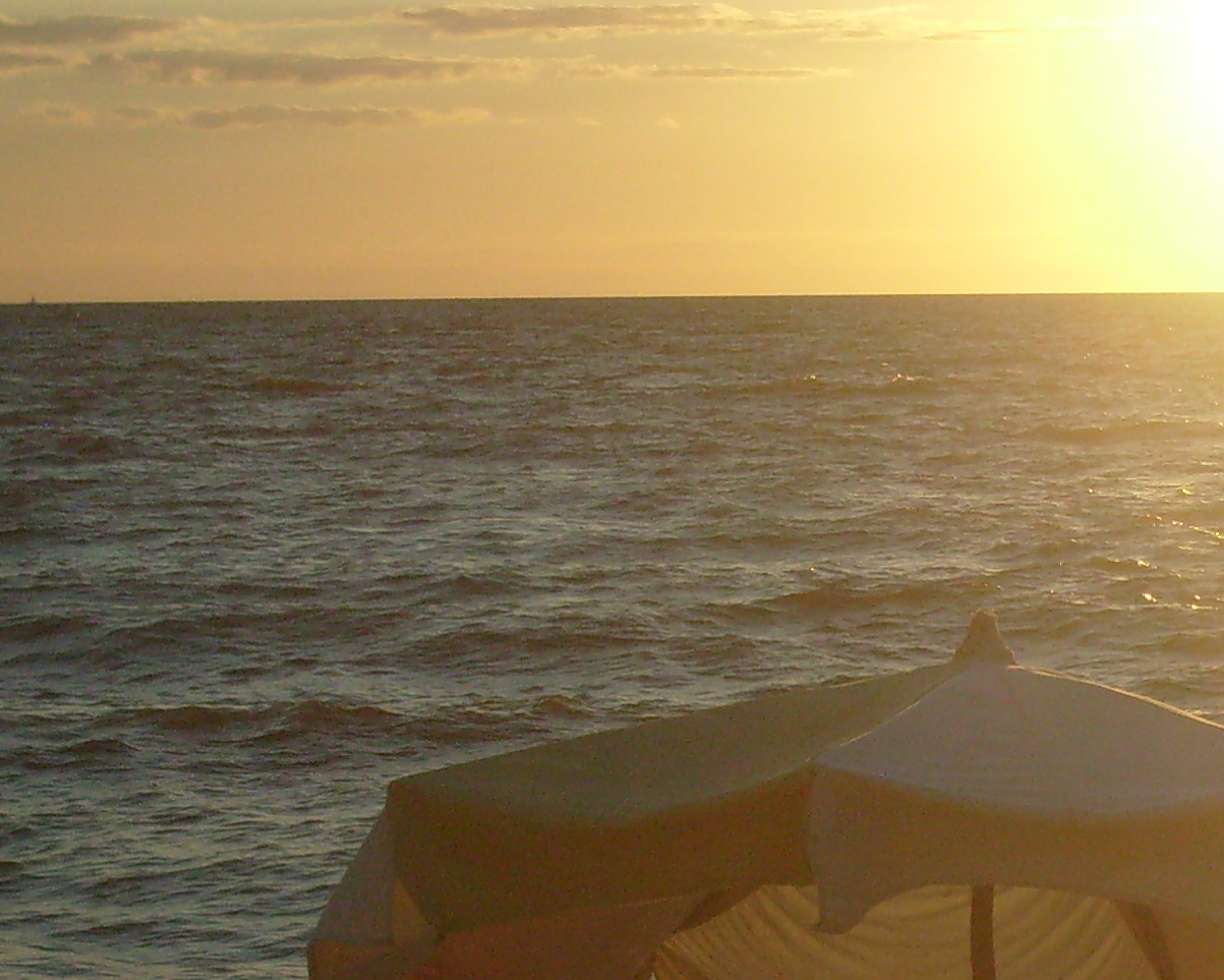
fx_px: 5508
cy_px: 1020
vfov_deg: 10.1
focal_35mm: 152
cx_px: 1382
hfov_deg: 12.4
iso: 80
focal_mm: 10.3
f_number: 9.1
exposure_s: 1/350
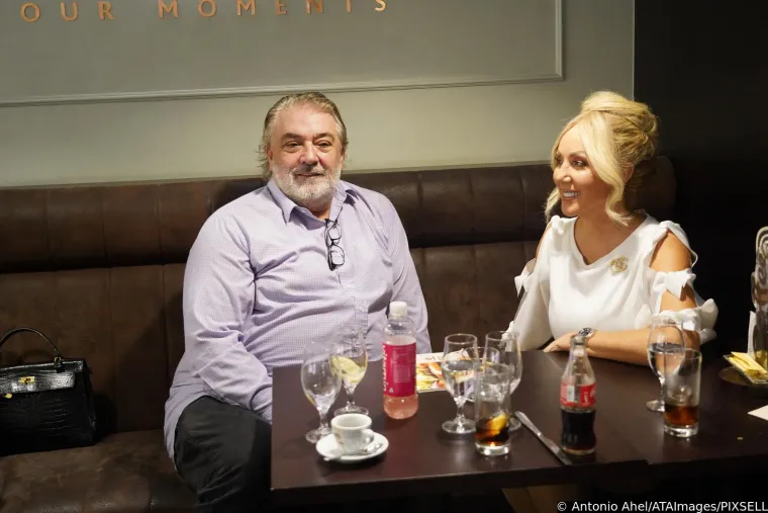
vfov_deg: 31.9
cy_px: 256
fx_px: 896
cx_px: 384
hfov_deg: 46.4
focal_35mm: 42
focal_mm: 42
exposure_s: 1/125
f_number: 4
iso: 5000
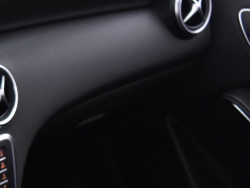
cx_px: -199
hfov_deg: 15.9
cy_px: 196
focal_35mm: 105
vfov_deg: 13.9
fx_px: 759
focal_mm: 20
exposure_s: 1/8
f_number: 5
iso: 1250
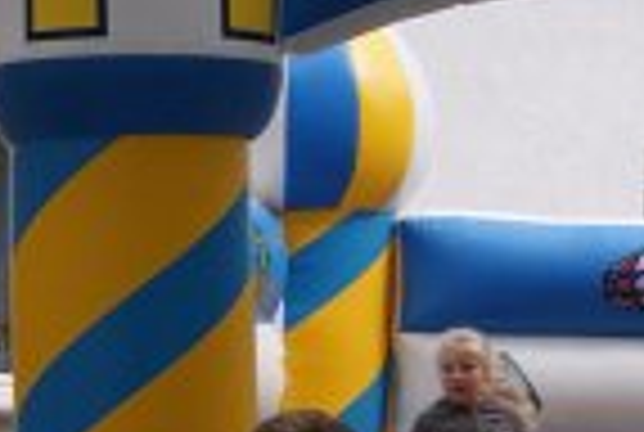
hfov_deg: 10.9
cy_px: 270
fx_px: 3370
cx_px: 261
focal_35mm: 188
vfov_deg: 7.3
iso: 100
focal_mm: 28
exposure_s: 1/80
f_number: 11
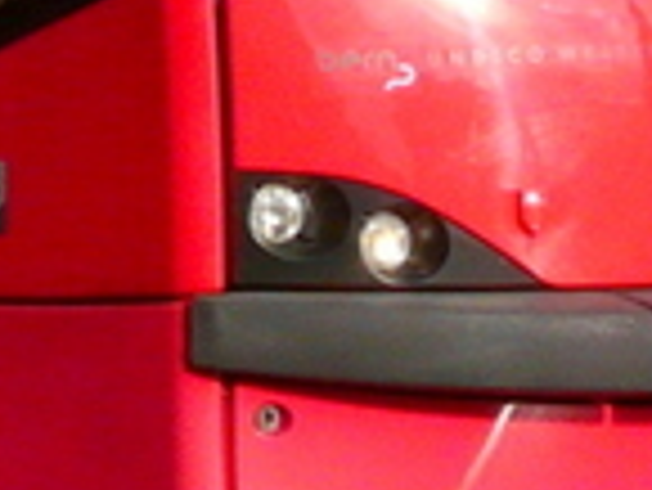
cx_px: -135
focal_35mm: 241
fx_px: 4543
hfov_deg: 8.1
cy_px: -494
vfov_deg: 6.0
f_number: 6.3
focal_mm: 5.7
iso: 100
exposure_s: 1/500
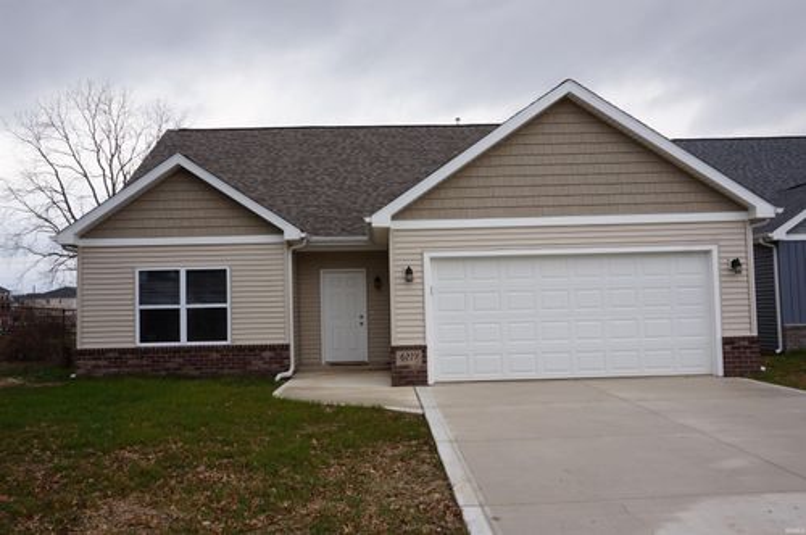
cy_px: 268
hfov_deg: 62.0
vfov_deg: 43.5
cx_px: 403
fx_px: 671
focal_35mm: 30
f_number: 11
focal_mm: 20
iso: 100
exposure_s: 1/60
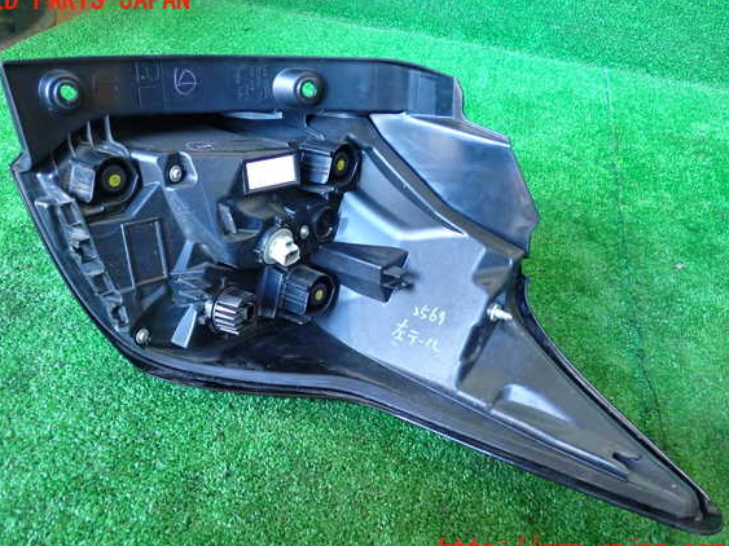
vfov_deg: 44.1
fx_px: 674
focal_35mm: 32
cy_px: 276
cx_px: 343
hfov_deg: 56.8
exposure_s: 1/30
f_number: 2.3
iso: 500
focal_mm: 5.4
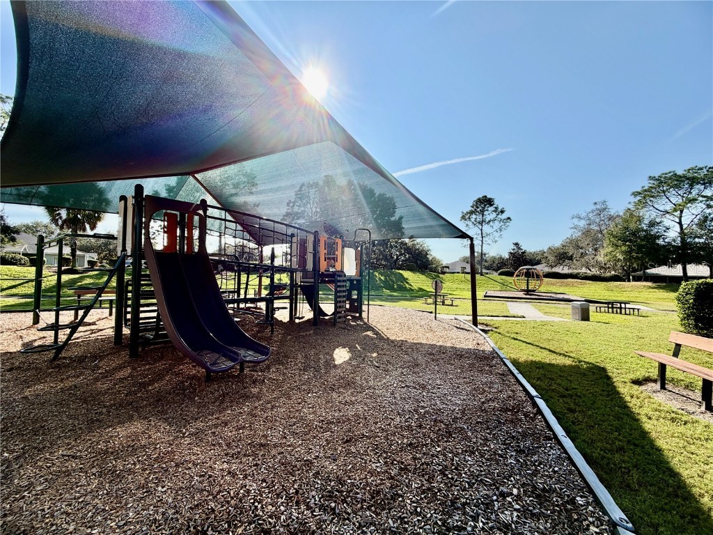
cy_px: 268
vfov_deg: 85.7
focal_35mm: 14
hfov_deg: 102.1
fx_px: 288
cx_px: 356
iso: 25
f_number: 2.2
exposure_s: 1/841
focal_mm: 2.22
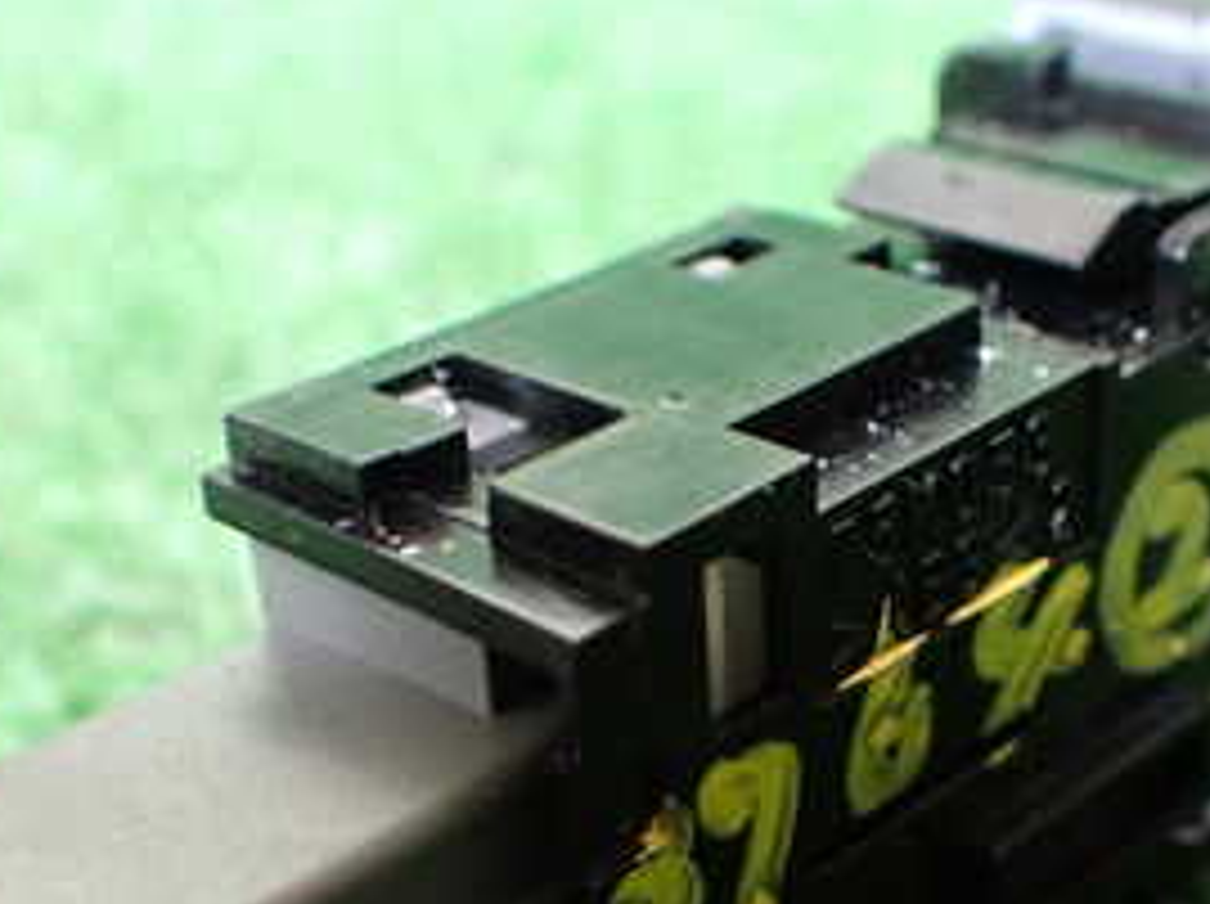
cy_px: 814
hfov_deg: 29.0
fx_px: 2339
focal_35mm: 67
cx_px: 706
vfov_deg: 21.4
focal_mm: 5.4
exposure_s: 1/30
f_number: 2.3
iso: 1000
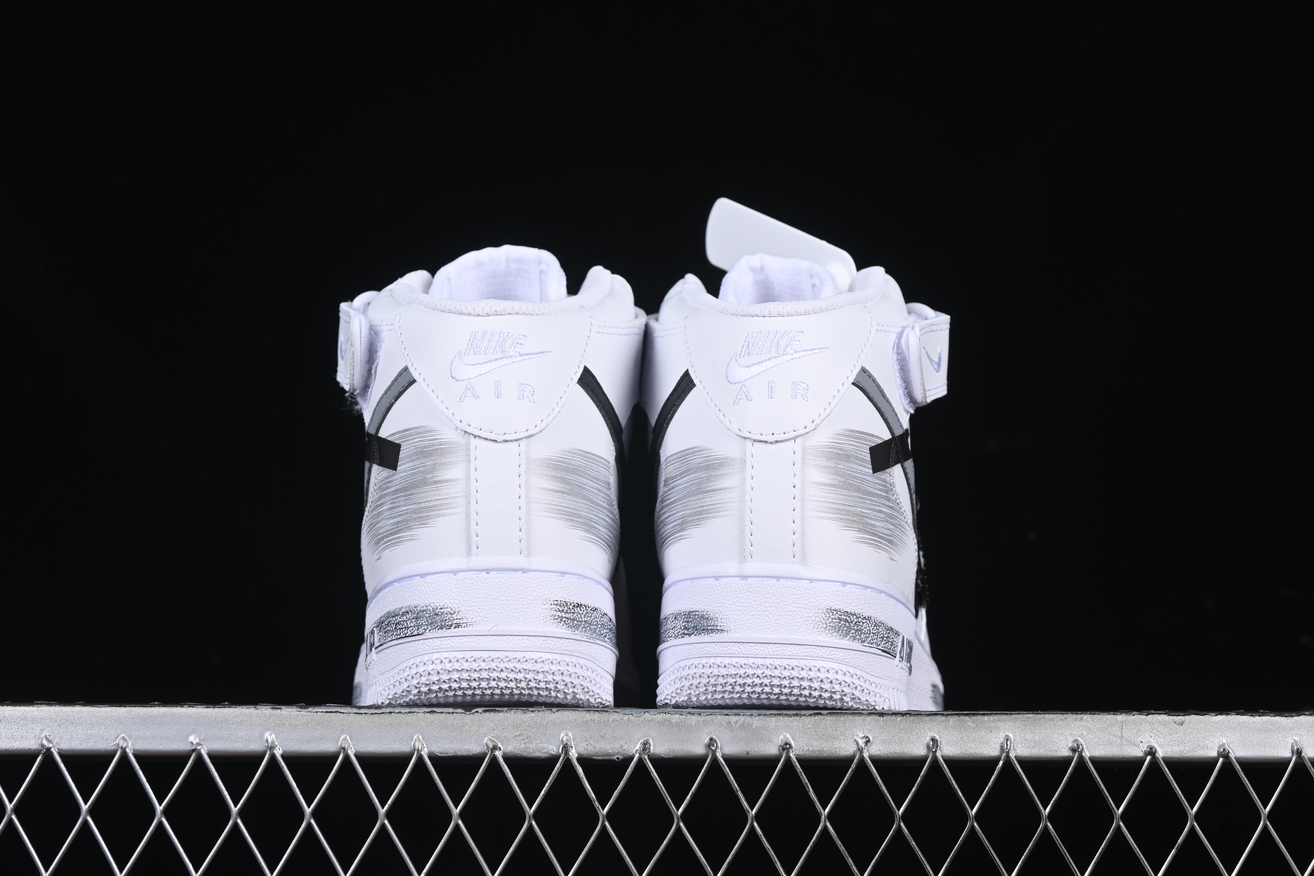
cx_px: 657
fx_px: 2737
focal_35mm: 75
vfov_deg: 18.2
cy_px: 438
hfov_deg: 27.0
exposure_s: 1/80
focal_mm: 50
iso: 160
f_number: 8
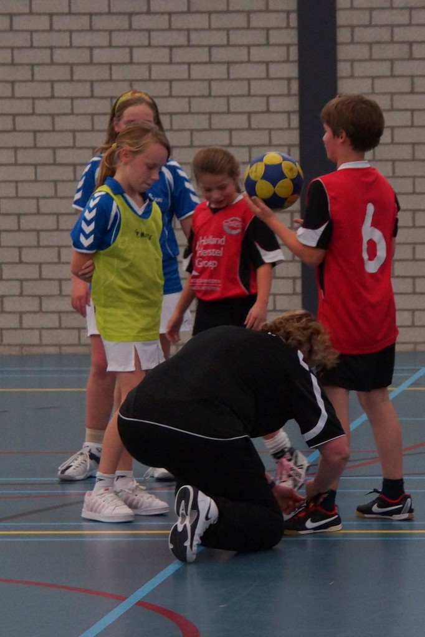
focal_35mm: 112
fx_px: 1993
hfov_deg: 12.2
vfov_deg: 18.2
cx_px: 212
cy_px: 318
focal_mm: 75
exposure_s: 1/160
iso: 1000
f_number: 5.6
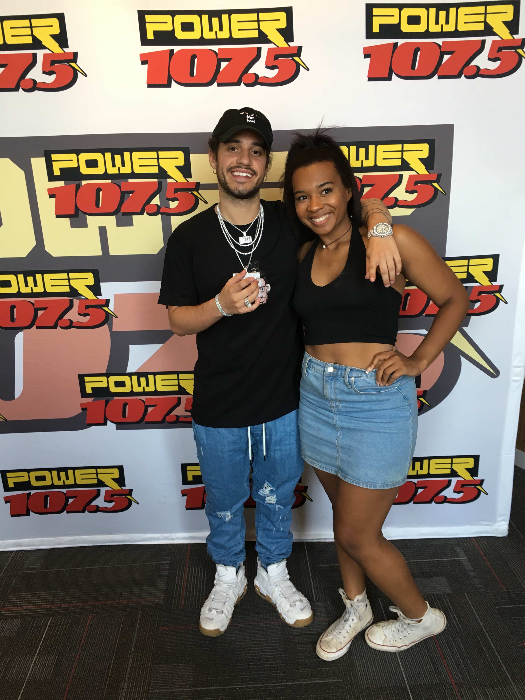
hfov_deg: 48.2
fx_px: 586
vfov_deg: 61.7
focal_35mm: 29
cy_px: 350
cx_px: 262
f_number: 2.2
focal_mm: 4.15
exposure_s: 1/30
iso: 64
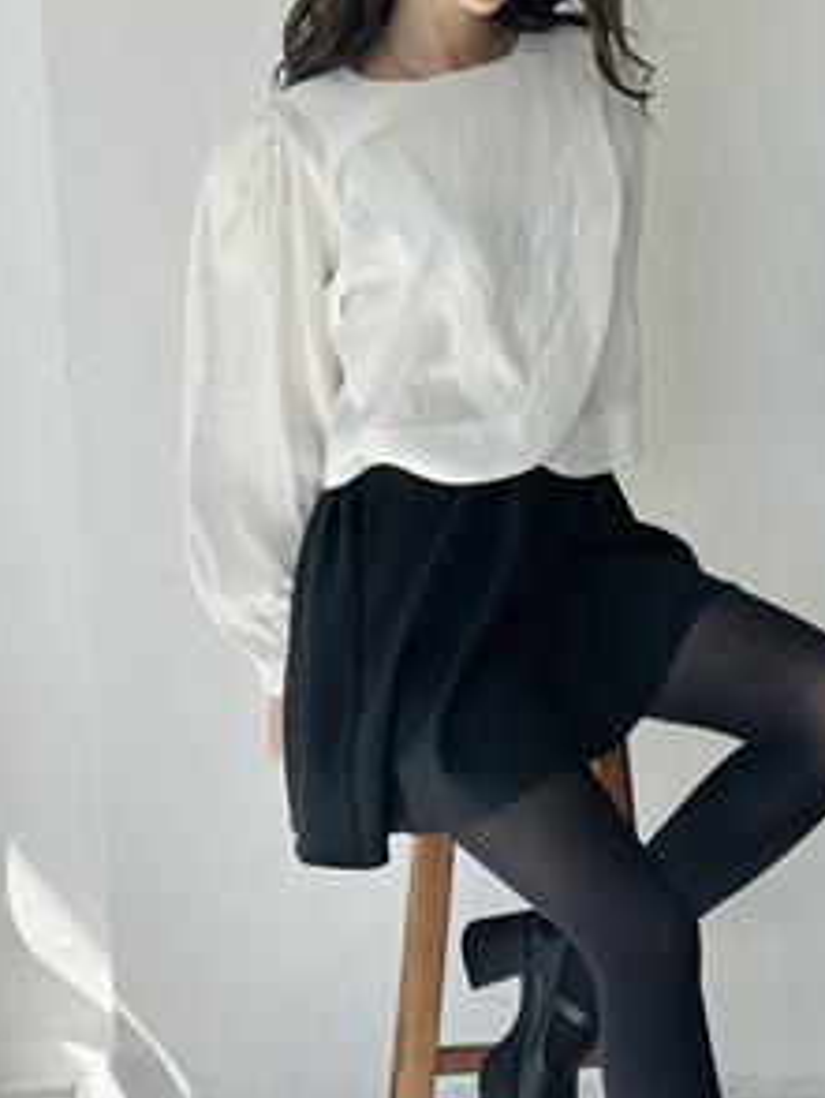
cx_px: 668
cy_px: 663
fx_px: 2761
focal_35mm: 87
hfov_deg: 16.9
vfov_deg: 22.4
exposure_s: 1/935
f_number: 1.78
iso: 80
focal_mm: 6.86
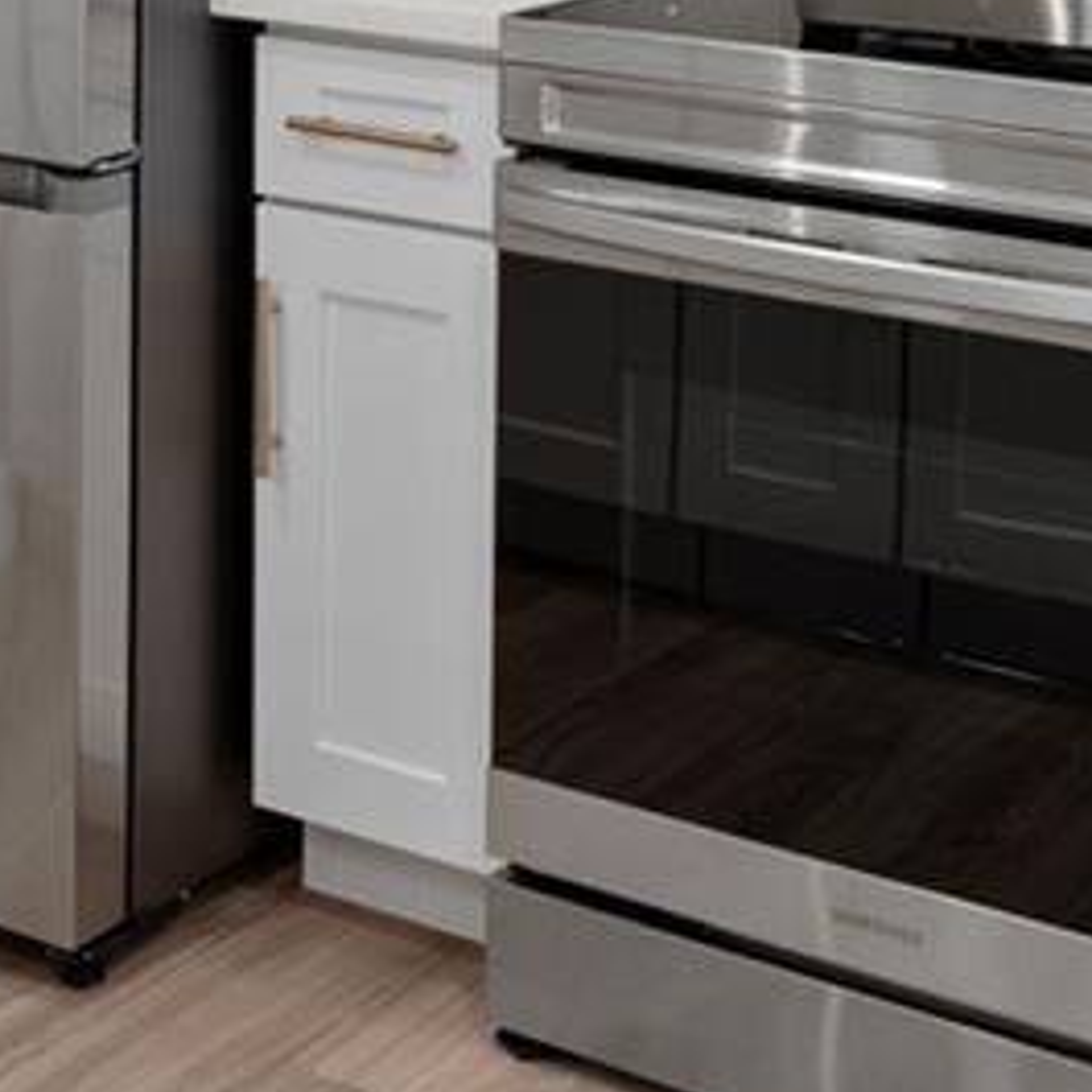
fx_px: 2927
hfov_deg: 21.1
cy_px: -490
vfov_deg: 18.9
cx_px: 408
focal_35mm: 82
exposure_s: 1/2
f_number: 9
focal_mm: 16
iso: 250
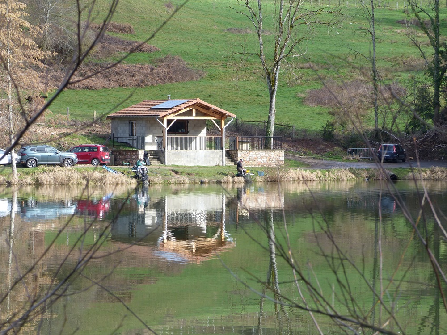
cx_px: 224
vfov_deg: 9.8
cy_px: 168
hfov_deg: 13.0
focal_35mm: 152
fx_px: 1963
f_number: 4
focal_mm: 27.4
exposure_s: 1/400
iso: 100
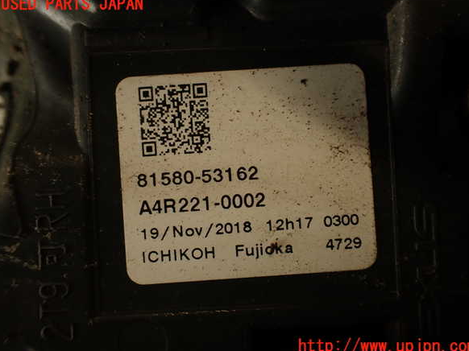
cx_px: 239
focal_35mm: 33
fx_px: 447
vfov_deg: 42.9
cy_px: 176
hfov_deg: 55.4
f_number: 2.4
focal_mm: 5.79
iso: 125
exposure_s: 1/60
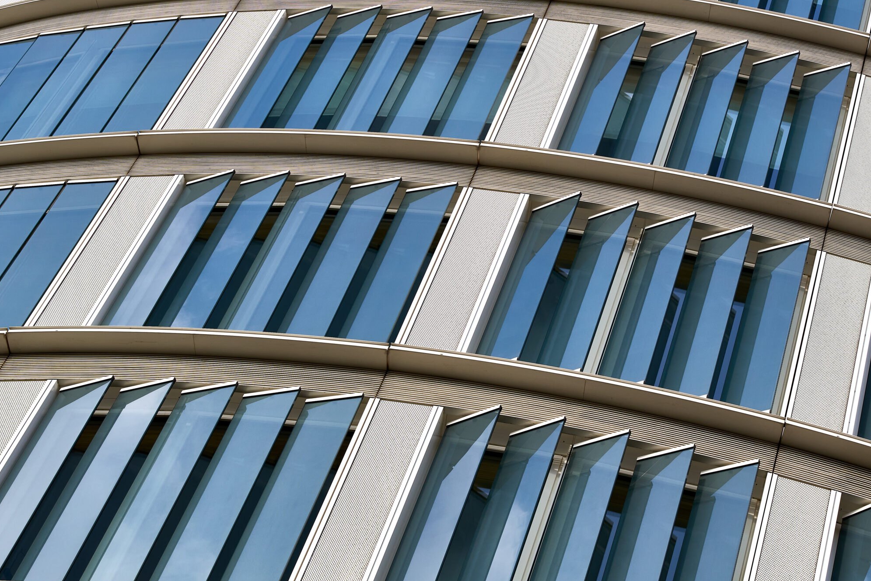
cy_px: 288
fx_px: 3266
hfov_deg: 15.2
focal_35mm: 135
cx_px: 486
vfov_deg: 10.2
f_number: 8
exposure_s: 1/250
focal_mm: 70
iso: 125
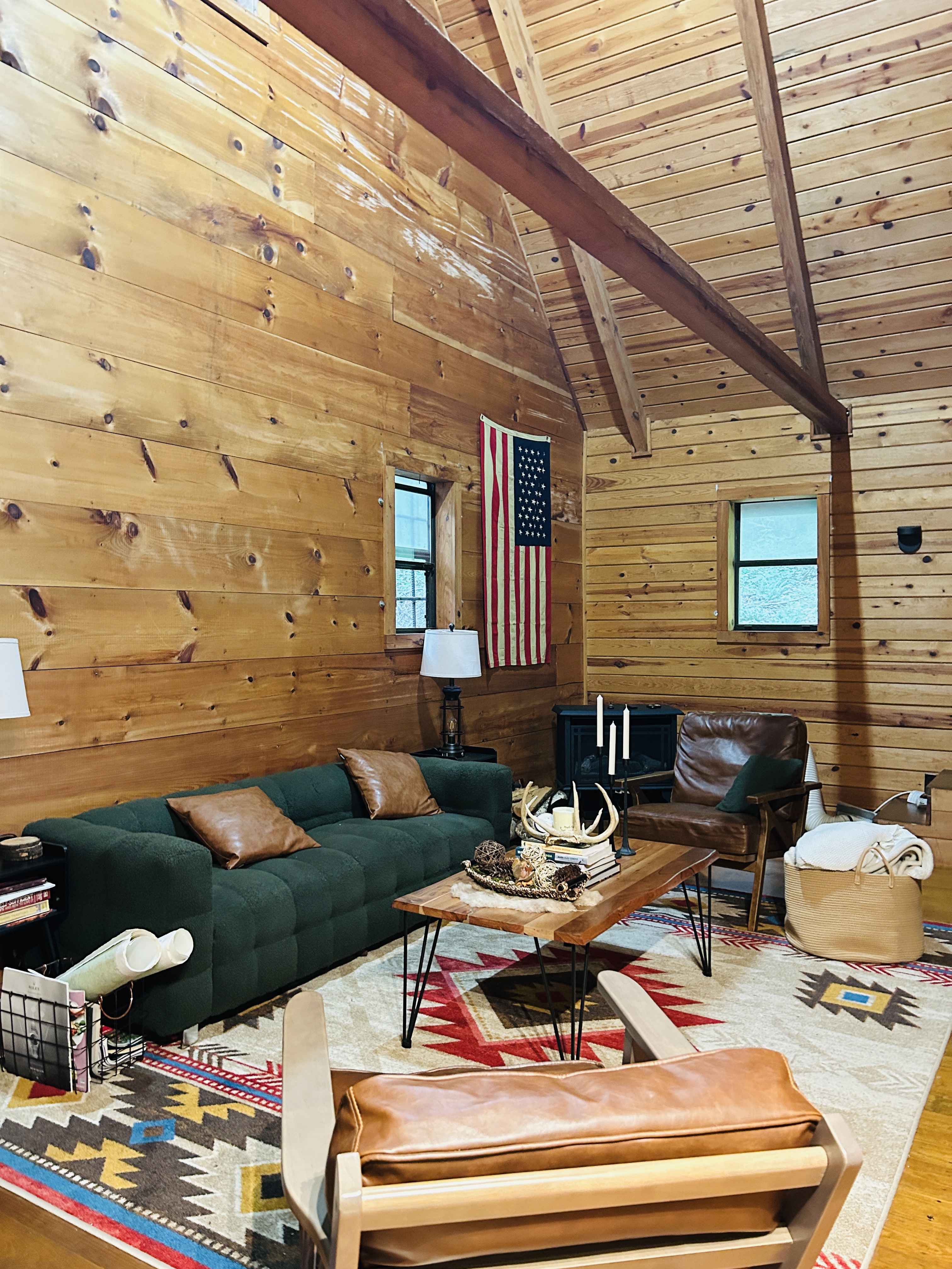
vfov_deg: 67.3
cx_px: 476
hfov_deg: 53.1
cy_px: 634
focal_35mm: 26
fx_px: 953
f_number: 1.5
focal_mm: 5.7
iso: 800
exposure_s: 1/30
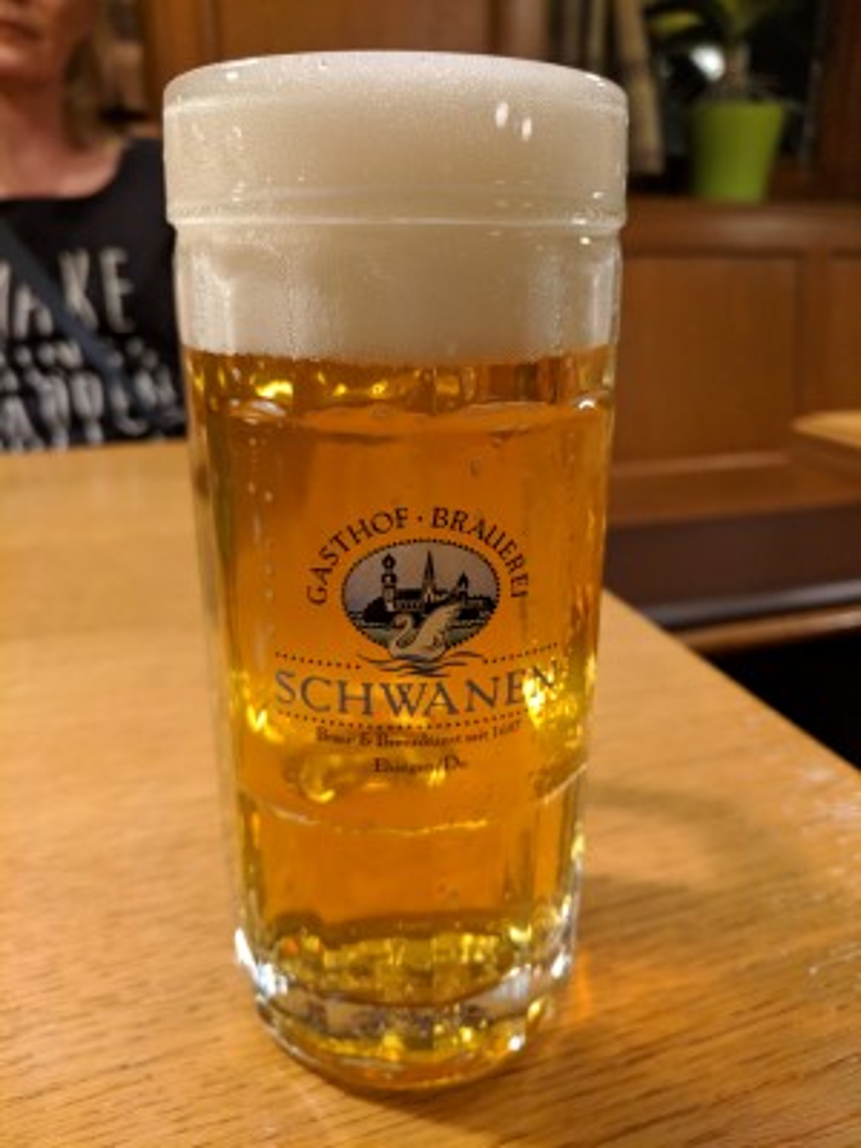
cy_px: 574
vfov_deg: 67.3
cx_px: 430
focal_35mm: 26
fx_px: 862
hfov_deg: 53.1
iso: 766
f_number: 2
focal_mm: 4.67
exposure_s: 1/33.3
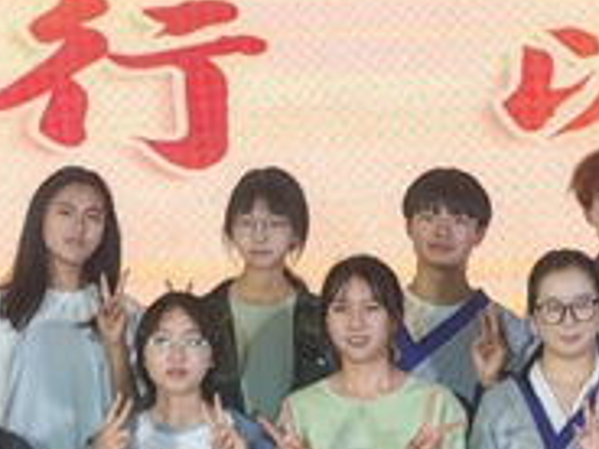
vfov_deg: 5.7
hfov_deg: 7.6
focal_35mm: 259
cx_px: 319
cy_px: 288
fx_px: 4482
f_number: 2.4
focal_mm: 8.67
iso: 200
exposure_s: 1/100
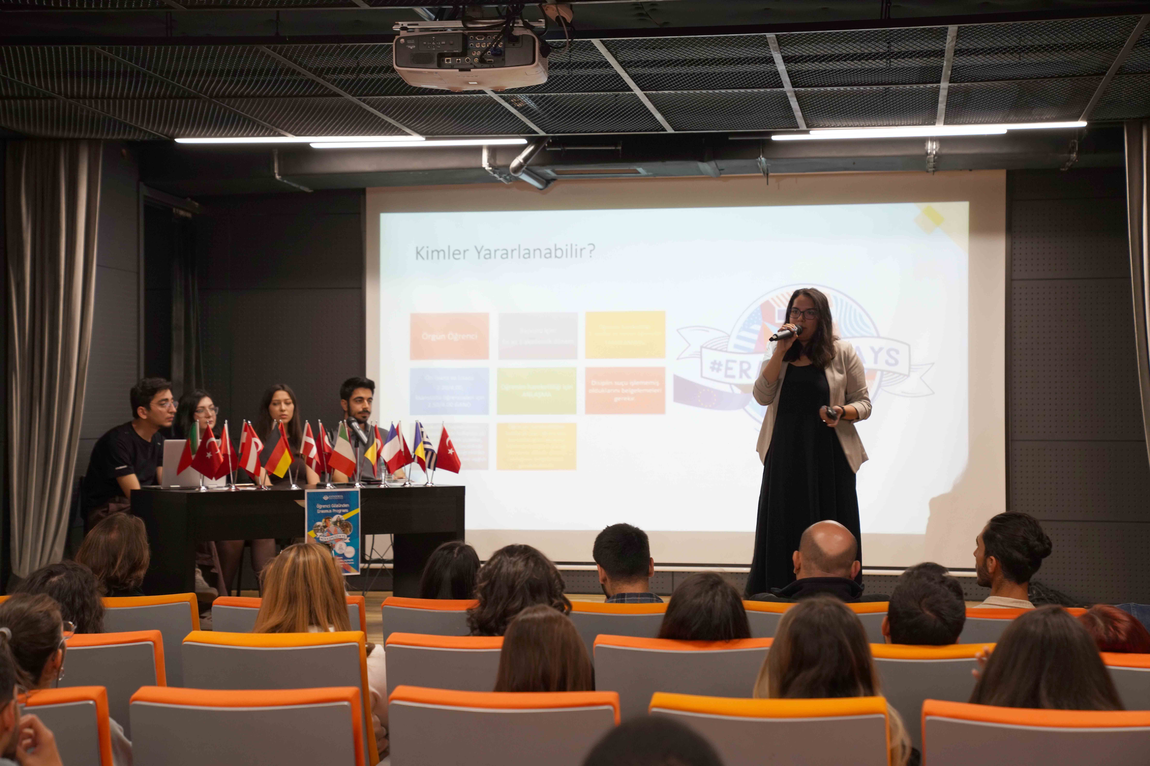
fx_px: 2044
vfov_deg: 21.2
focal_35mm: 64
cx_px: 575
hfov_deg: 31.4
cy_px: 383
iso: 800
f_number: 4
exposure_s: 1/40
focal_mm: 64
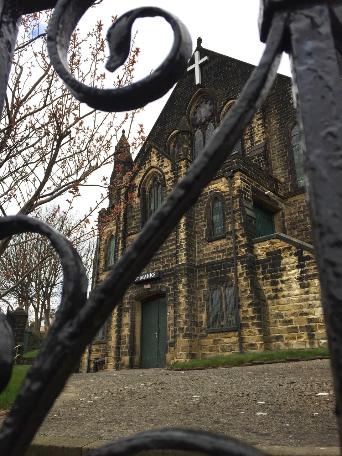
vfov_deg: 61.7
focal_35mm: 29
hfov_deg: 48.2
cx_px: 171
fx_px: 382
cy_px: 228
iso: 32
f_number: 2.2
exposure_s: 1/719
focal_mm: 4.15
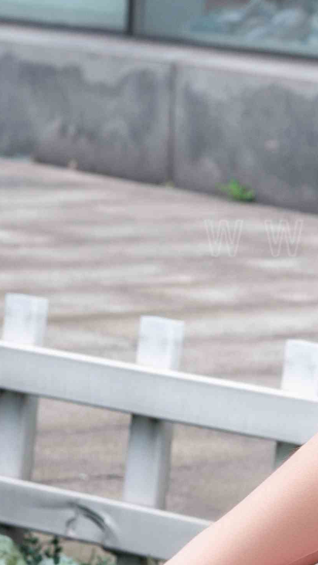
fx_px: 3553
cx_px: 682
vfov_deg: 9.1
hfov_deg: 5.0
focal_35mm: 237
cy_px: 256
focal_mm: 55
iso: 200
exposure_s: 1/100
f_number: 8
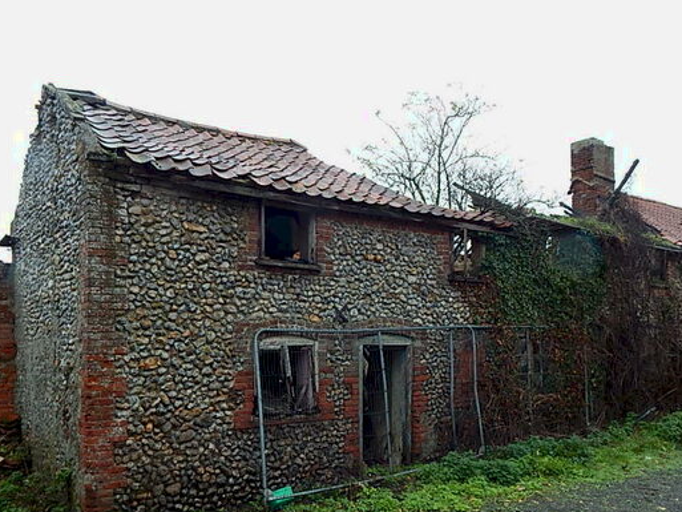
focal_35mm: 30
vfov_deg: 46.5
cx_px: 366
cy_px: 316
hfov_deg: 59.9
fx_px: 591
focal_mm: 4
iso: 125
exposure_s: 1/100
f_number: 3
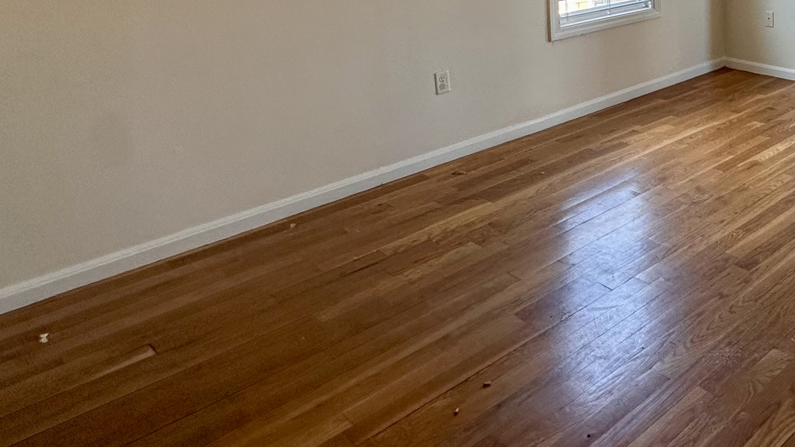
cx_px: 746
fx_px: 717
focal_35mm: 34
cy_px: -42
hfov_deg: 50.1
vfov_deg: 31.0
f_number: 2.2
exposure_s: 1/99
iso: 100
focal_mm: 2.22
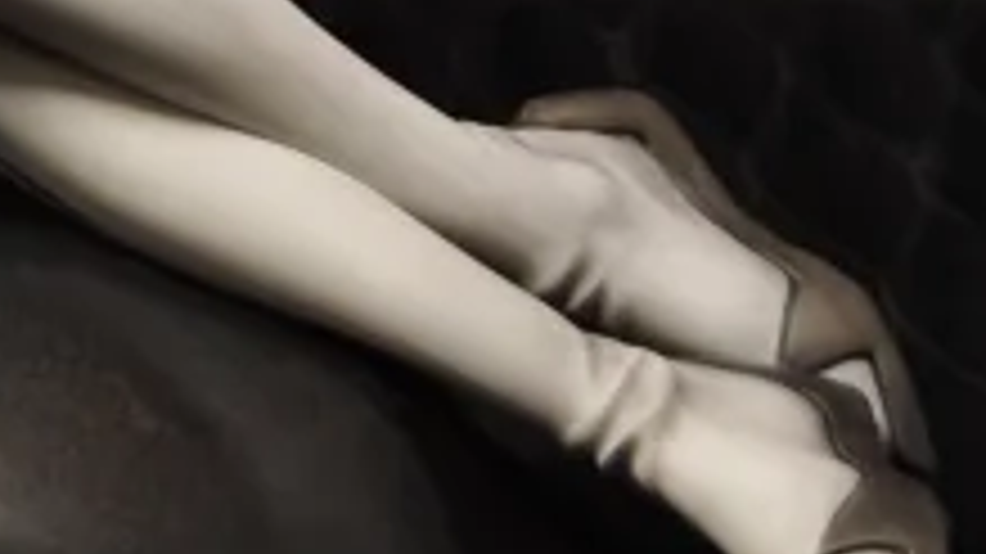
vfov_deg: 3.5
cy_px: -1522
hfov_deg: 6.5
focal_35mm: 329
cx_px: -549
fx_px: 8598
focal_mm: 8.72
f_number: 1.63
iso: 221
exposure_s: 1/100
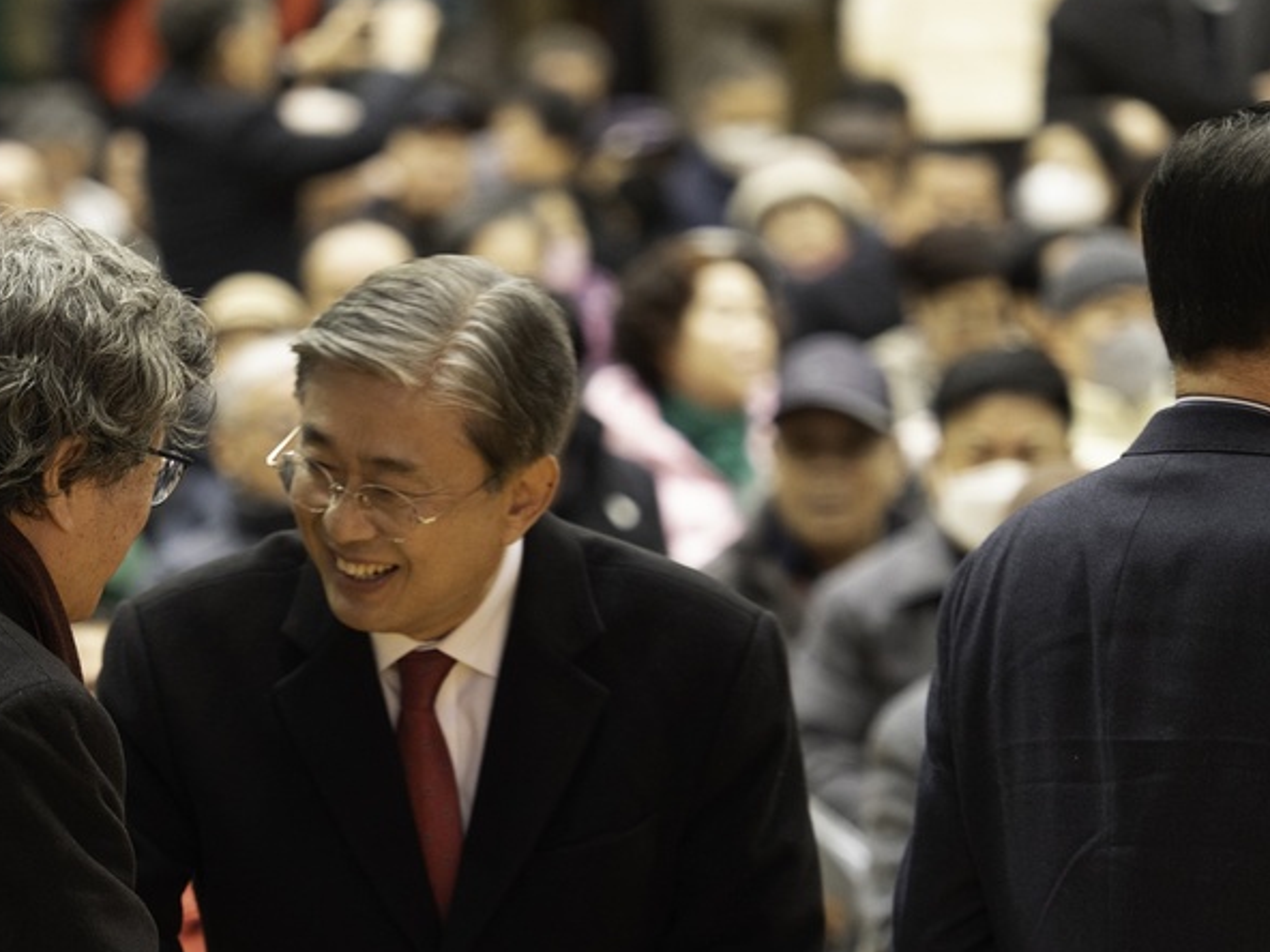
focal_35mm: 365
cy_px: 666
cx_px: 418
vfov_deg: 4.1
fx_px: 13391
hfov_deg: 5.4
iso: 800
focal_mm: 120
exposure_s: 1/100
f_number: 2.8
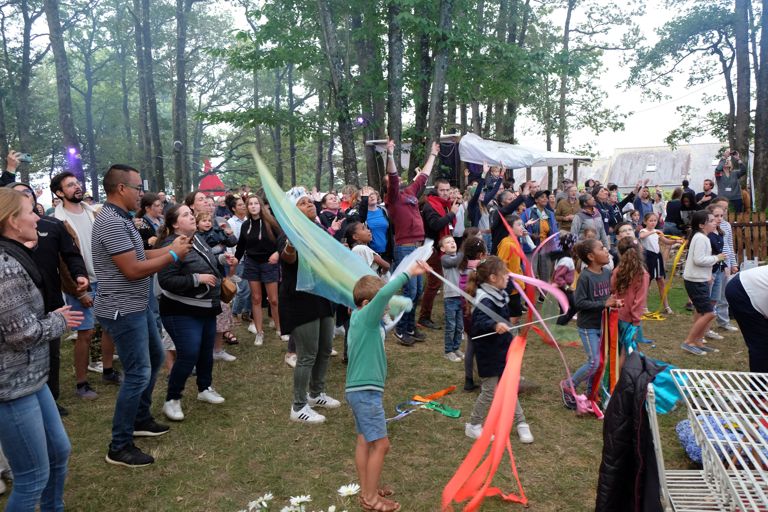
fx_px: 576
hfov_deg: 67.4
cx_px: 384
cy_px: 256
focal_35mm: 27
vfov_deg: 47.9
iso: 1600
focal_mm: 18
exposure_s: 1/50
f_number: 4
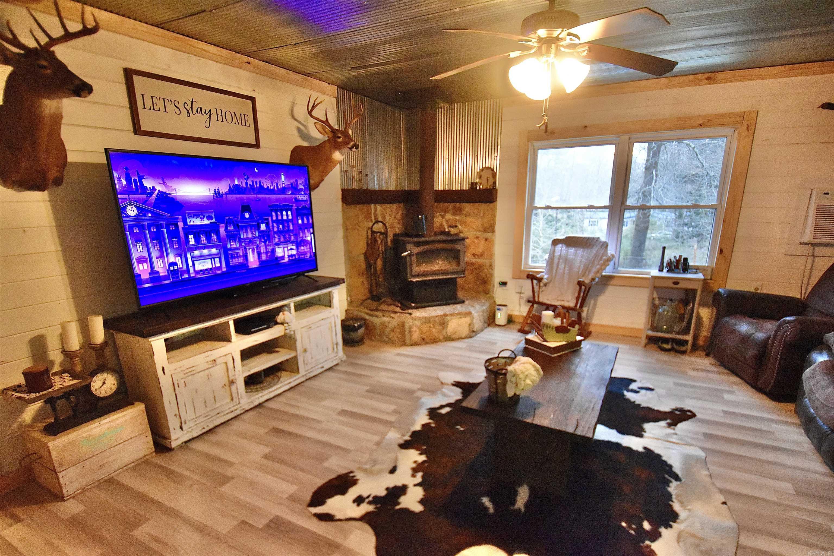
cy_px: 278
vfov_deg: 67.4
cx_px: 417
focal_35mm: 18
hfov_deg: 90.0
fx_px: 417
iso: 5600
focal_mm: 12
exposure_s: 1/60
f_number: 3.8
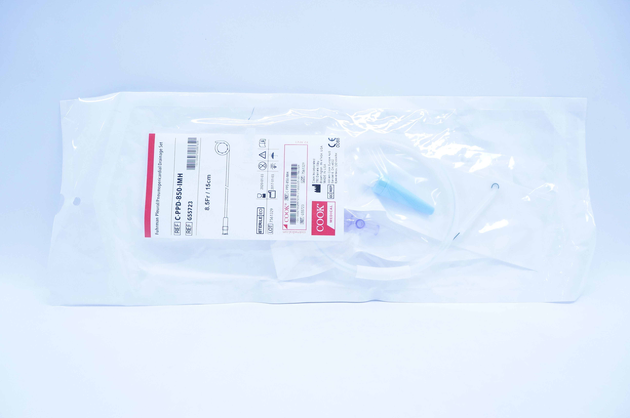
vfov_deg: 47.8
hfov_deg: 67.4
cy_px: 209
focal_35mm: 27
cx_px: 315
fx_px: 472
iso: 800
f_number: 5.6
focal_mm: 18
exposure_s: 1/160
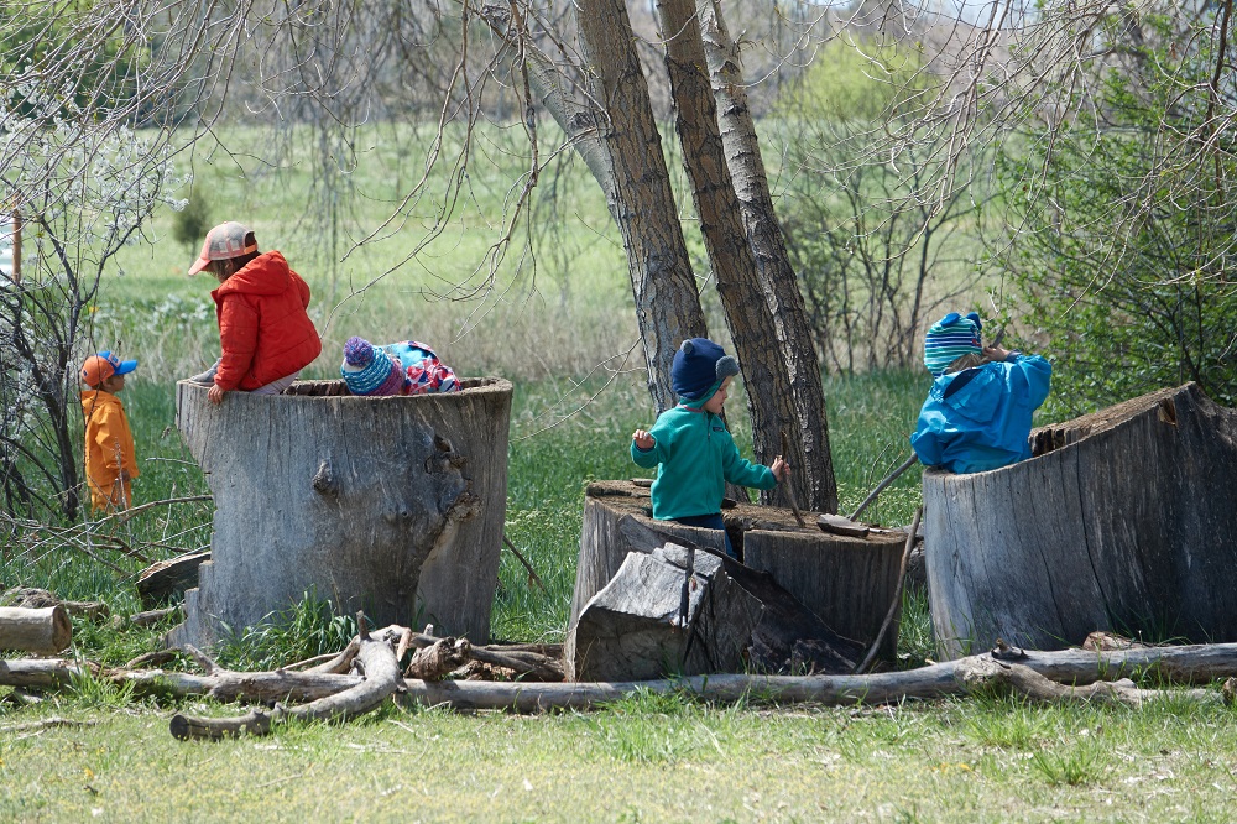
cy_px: 412
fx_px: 10991
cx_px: 618
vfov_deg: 4.3
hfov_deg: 6.4
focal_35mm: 320
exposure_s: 1/320
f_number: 4
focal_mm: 117.29
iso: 100
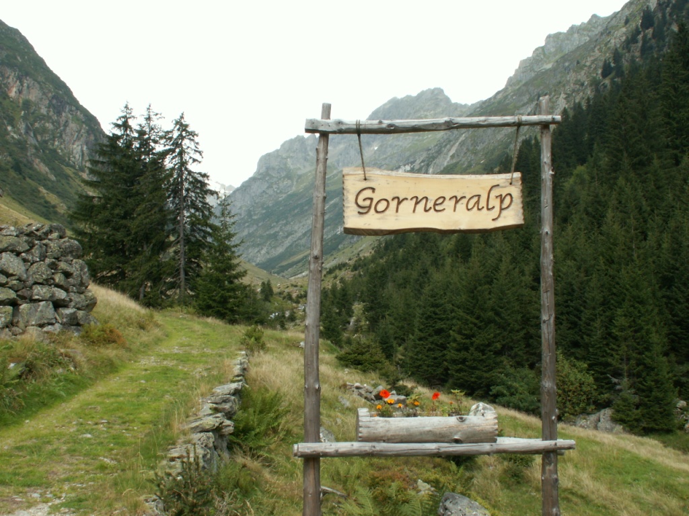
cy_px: 258
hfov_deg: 46.8
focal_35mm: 40
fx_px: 796
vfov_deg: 36.0
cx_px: 344
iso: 50
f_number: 8
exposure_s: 1/60
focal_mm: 6.6
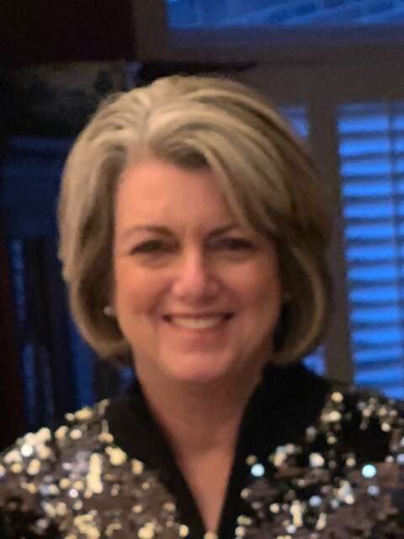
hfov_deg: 28.0
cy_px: 270
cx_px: 202
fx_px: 809
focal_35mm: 52
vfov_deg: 36.8
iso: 640
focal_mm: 6
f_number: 2.4
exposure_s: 1/30
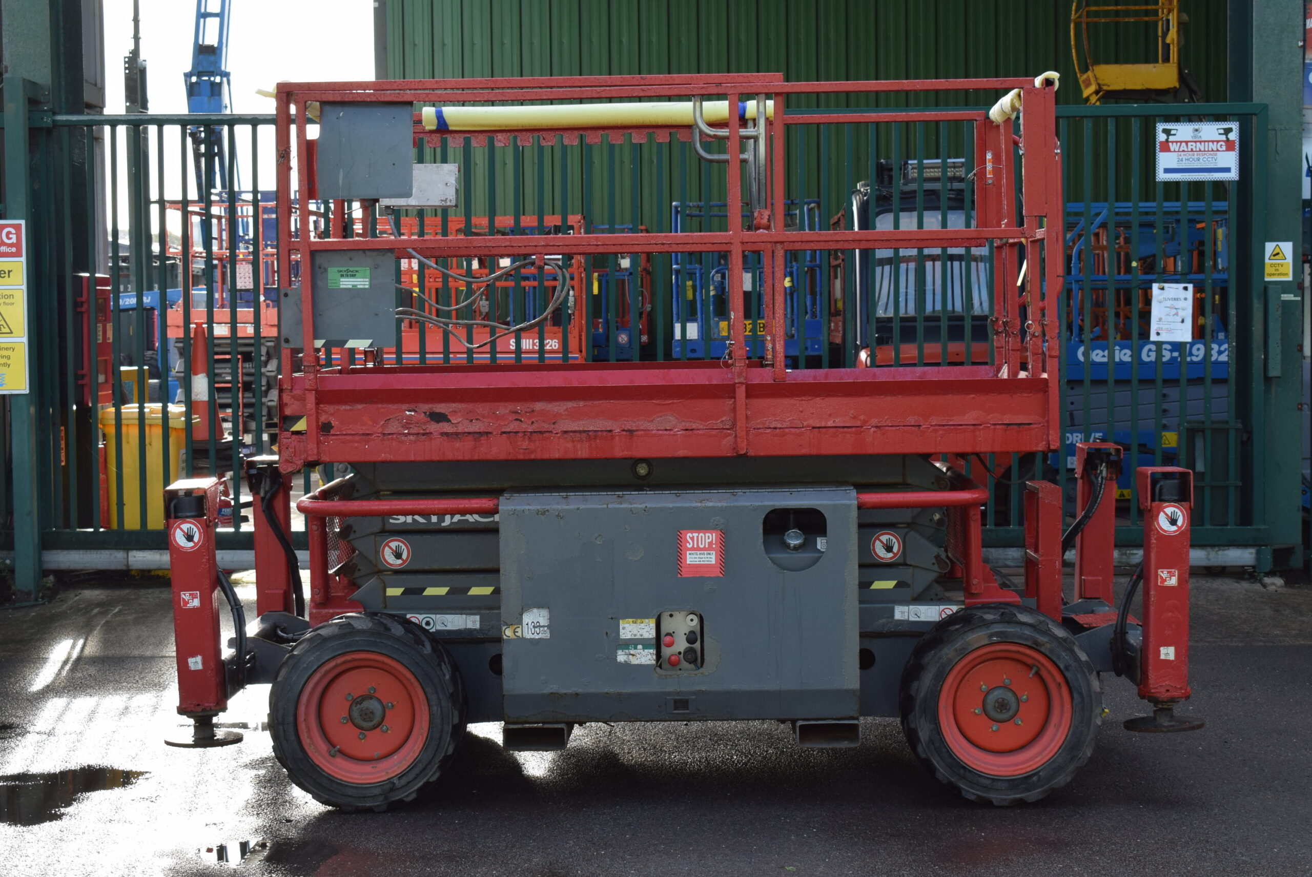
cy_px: 438
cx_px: 656
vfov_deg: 19.8
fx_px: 2516
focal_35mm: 69
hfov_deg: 29.2
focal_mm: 46
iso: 320
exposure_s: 1/250
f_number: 8
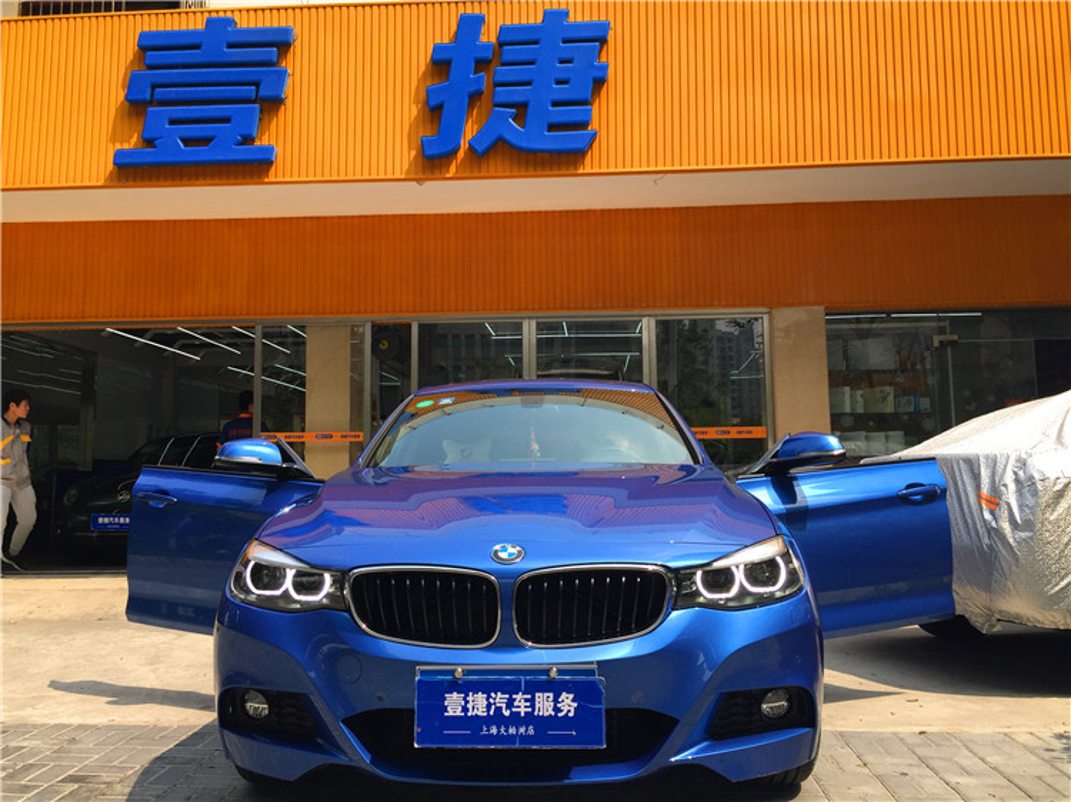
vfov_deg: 48.2
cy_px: 401
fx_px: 897
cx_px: 536
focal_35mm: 29
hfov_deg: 61.7
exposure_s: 1/807
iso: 32
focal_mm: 4.15
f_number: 2.2
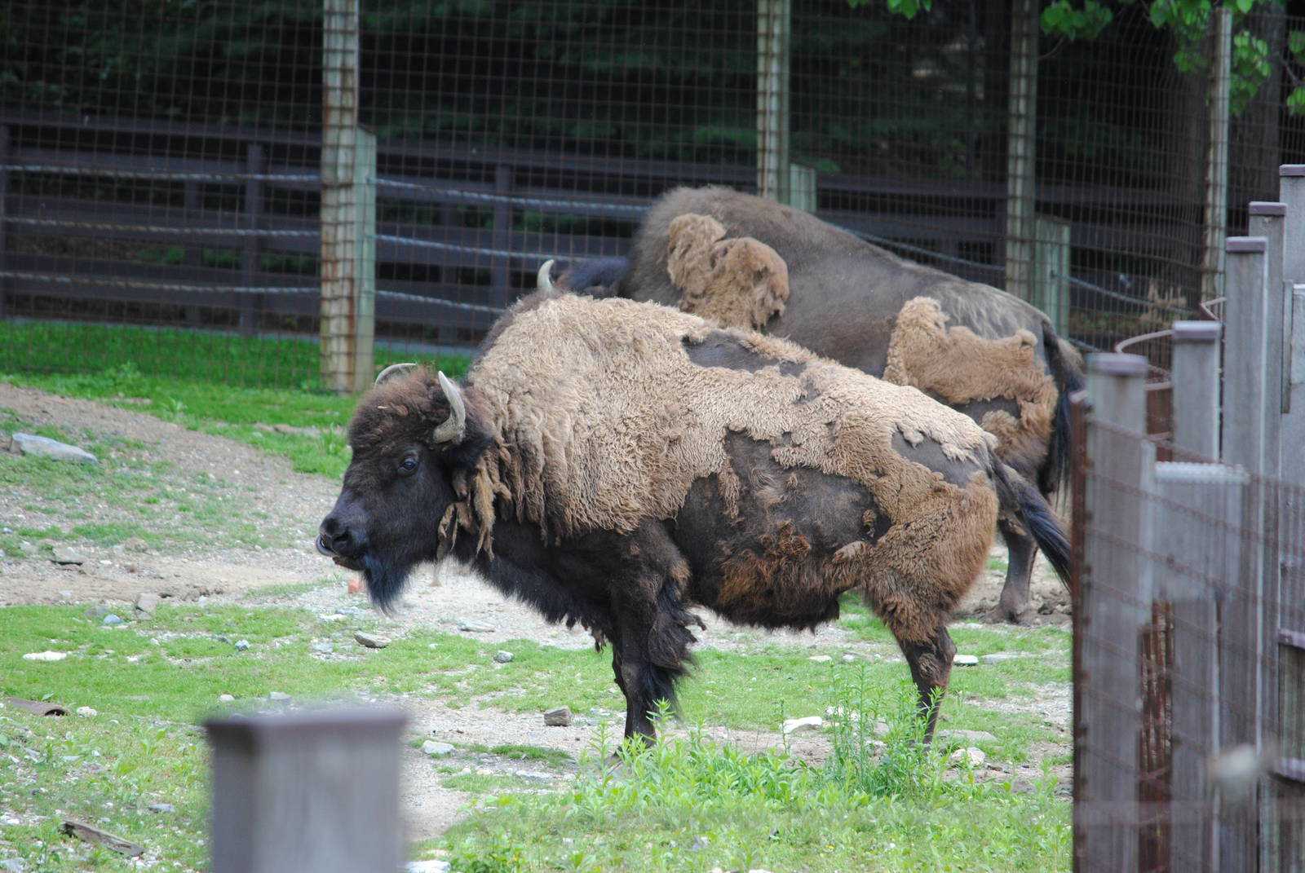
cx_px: 652
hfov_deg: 6.2
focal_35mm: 330
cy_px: 436
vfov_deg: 4.2
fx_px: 11977
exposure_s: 1/500
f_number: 5.3
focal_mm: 220
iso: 400
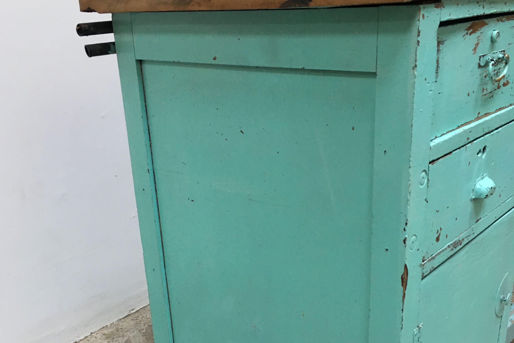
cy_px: 244
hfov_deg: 47.4
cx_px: 253
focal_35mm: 41
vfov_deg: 32.2
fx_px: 585
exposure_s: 1/33
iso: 100
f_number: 2.2
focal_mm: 4.15
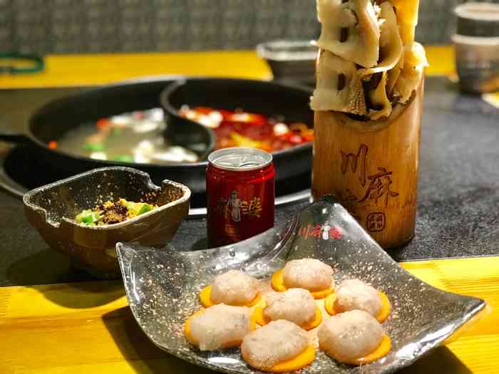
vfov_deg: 25.7
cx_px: 250
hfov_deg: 33.8
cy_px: 187
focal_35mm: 57
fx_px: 822
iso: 320
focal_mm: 6.6
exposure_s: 1/50
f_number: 2.8
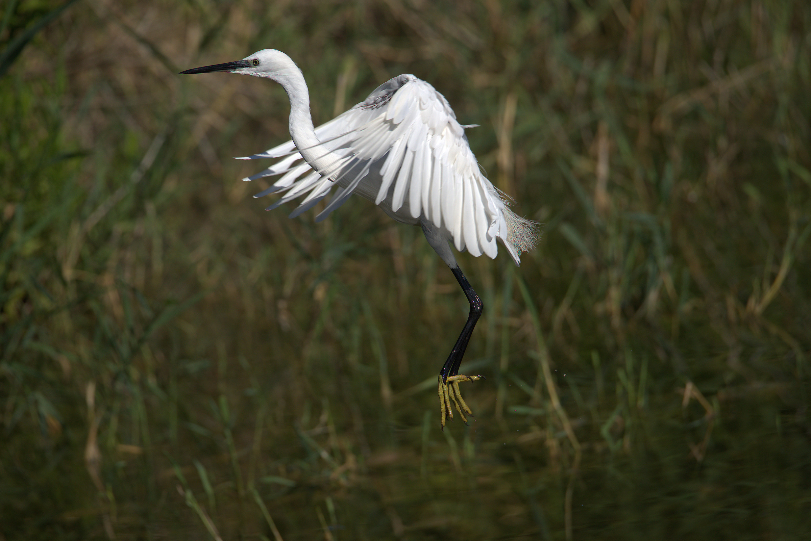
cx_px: 406
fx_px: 13521
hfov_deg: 3.4
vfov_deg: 2.3
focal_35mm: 600
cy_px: 270
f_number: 8
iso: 500
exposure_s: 1/2500
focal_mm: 600
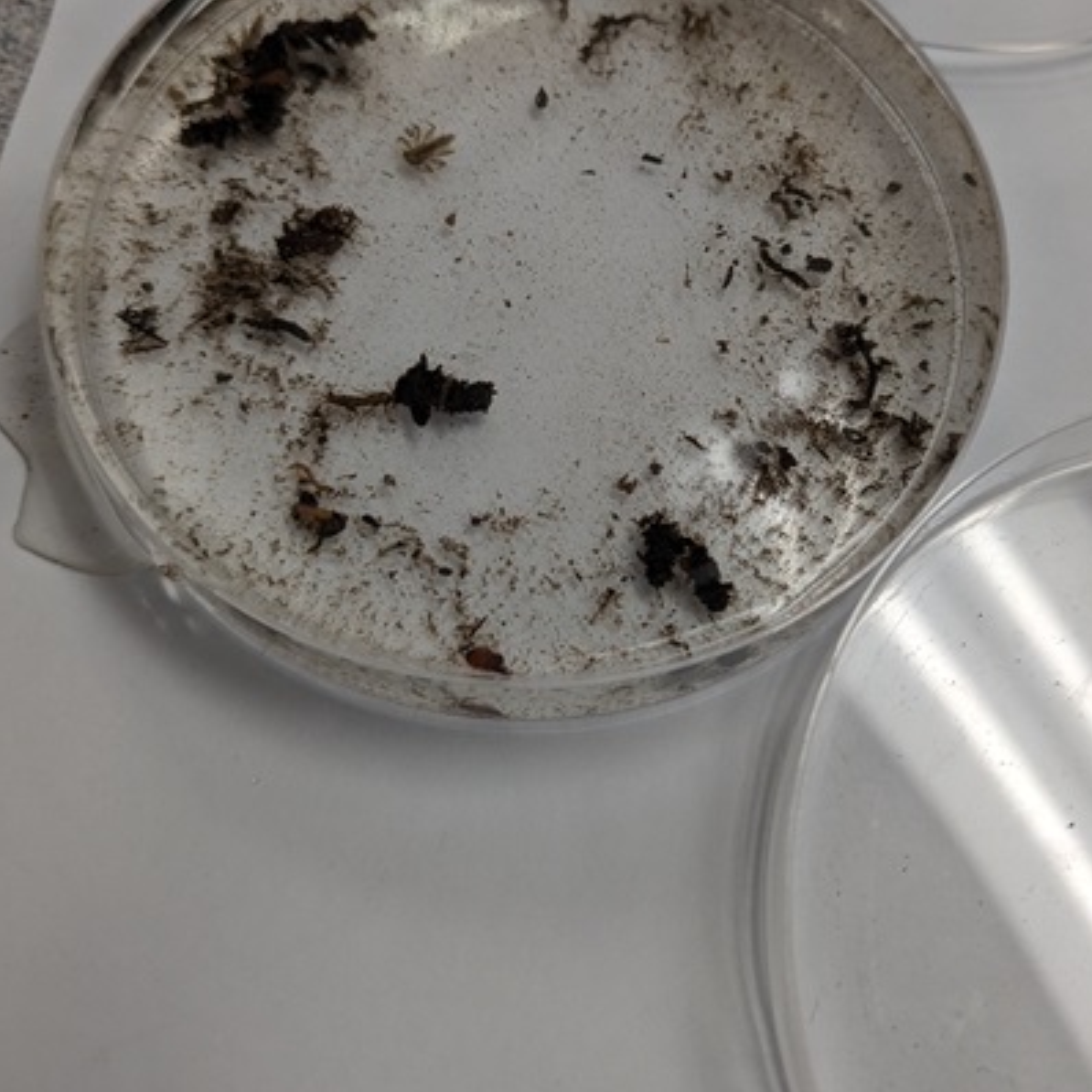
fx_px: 1285
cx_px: 606
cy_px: 381
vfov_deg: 45.5
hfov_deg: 46.0
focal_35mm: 36
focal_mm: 4.38
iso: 69
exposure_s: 1/120
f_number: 1.73
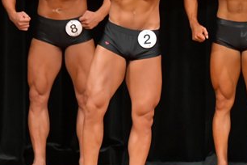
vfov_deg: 2.1
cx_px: 301
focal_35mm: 646
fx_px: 4432
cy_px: 48
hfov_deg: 3.2
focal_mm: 170
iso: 6400
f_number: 5.6
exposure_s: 1/400
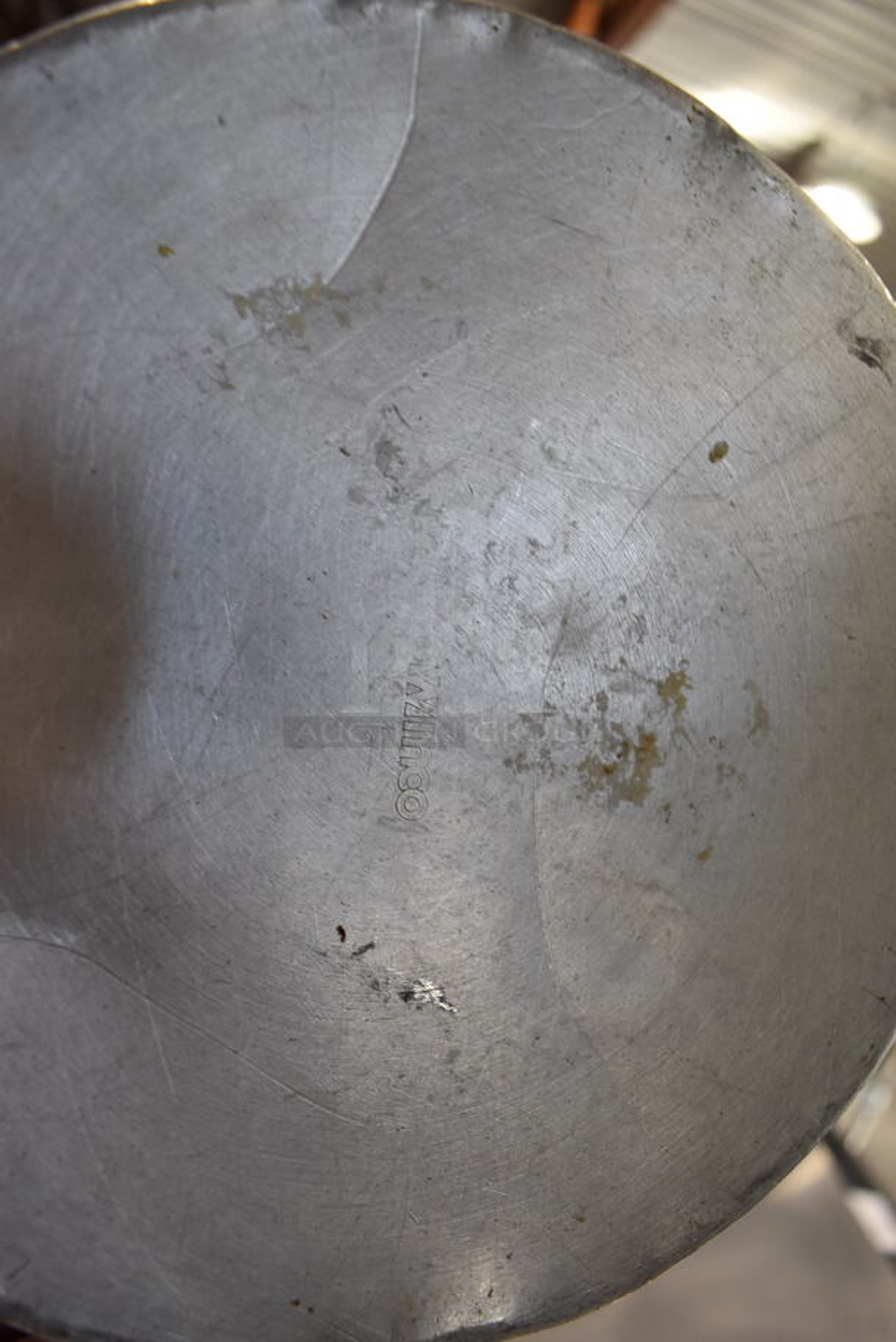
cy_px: 671
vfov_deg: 67.3
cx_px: 448
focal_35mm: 27
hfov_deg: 48.0
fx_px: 1006
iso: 800
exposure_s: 1/60
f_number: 5.6
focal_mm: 18
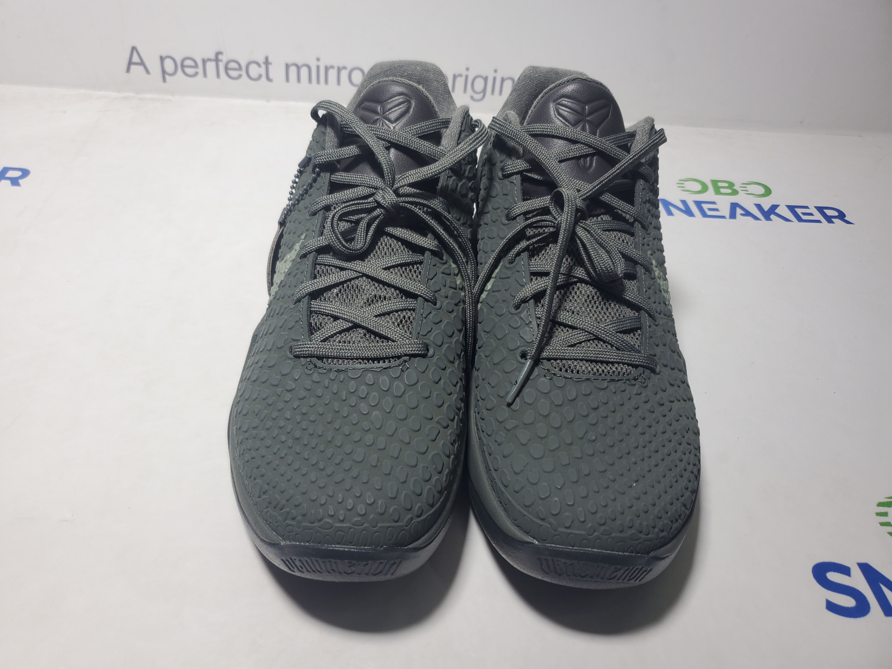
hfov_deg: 67.3
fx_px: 670
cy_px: 334
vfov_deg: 53.1
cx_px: 446
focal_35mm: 26
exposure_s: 1/378
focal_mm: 4.3
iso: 50
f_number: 1.5
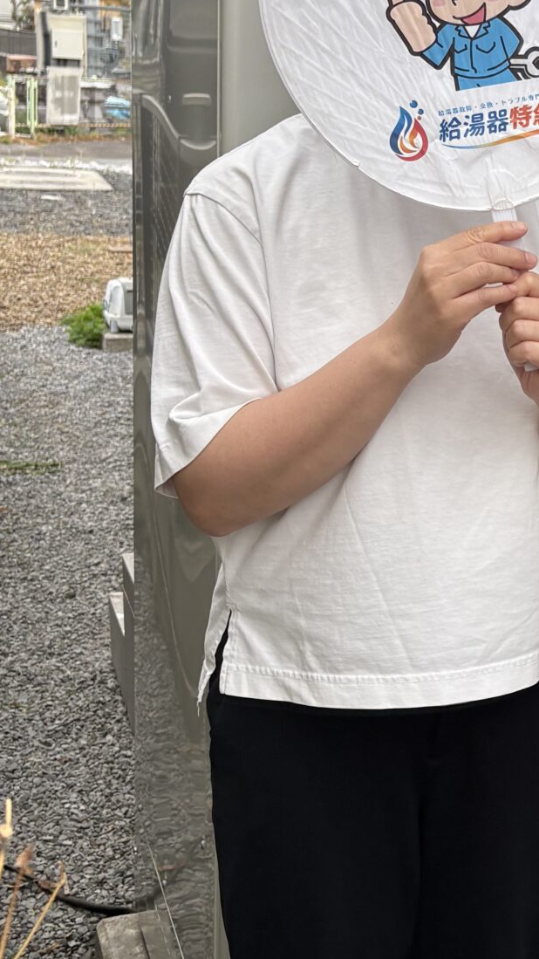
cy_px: 389
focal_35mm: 66
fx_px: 1677
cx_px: 817
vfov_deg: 31.8
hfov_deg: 16.6
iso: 50
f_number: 1.6
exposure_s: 1/465
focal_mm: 5.96
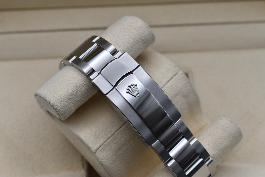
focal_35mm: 78
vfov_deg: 17.5
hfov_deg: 26.0
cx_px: 132
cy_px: 88
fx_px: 574
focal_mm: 52
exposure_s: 1/160
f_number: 8
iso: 400
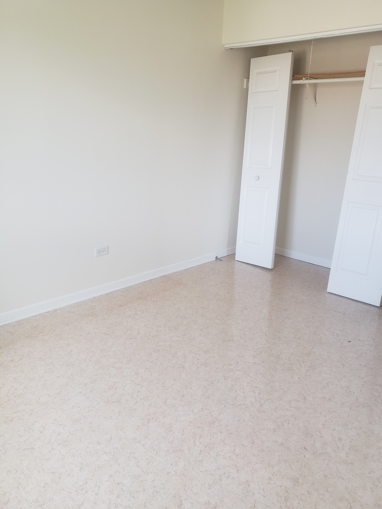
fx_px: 397
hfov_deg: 51.3
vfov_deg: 65.3
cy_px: 253
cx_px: 196
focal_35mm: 27
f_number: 2.4
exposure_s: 1/60
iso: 100
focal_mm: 4.3
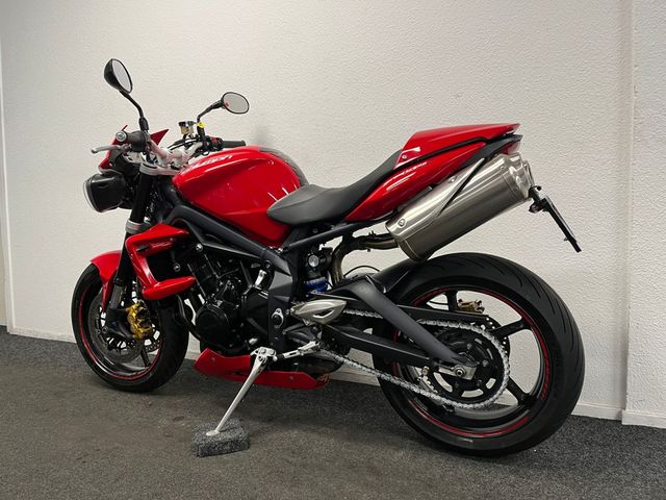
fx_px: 500
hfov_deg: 67.3
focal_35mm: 26
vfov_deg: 53.1
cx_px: 333
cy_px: 250
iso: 80
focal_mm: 5.1
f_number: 1.6
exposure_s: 1/50
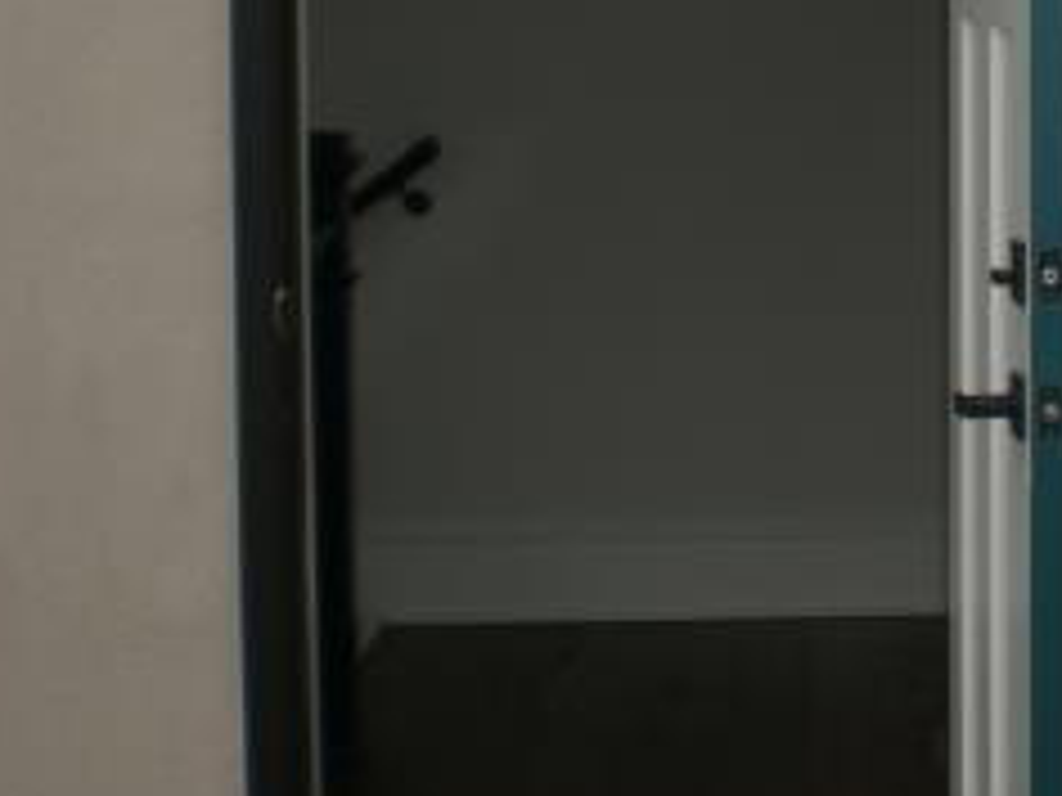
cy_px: 135
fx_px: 3160
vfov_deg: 14.3
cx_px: 1233
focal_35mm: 103
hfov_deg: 18.2
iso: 50
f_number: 4.4
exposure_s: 1/250
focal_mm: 6.3
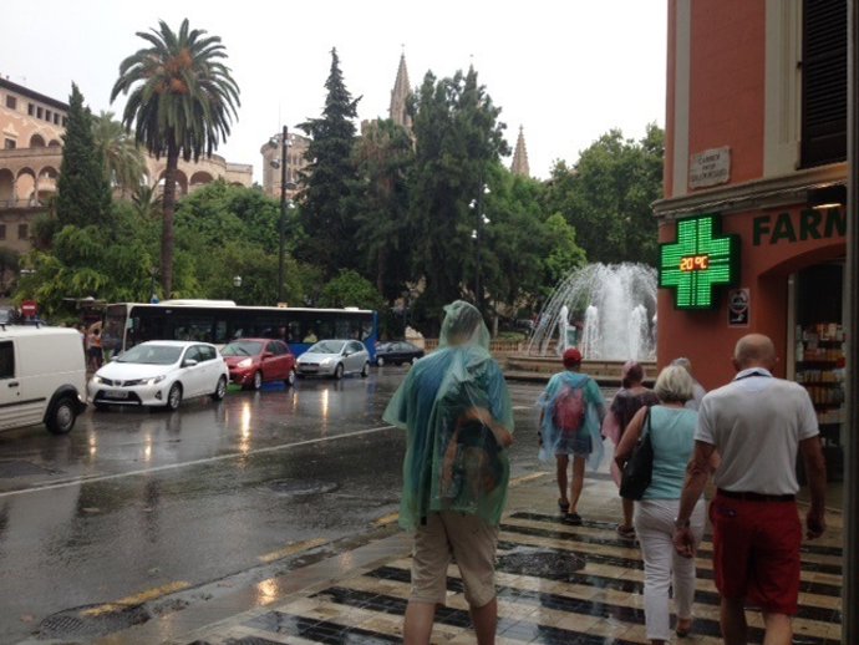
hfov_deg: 52.6
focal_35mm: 35
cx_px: 430
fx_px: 869
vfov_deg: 40.7
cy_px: 322
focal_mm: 4.28
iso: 50
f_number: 2.4
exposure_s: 1/120
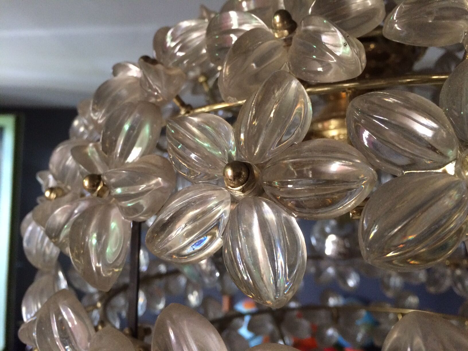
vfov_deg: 48.2
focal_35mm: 29
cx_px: 234
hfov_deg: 61.7
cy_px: 176
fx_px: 392
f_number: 2.2
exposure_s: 1/33
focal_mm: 4.15
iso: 320
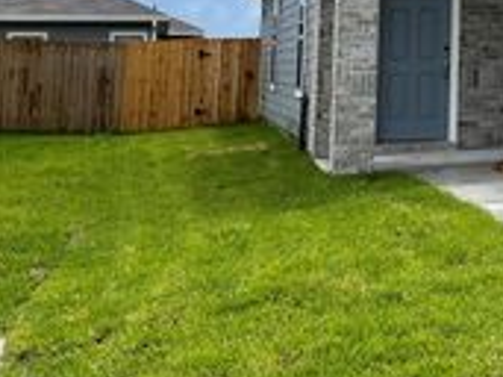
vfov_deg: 18.2
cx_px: 685
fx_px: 1104
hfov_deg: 22.5
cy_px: -99
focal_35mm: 76
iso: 32
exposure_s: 1/3509
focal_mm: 4.2
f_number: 1.6
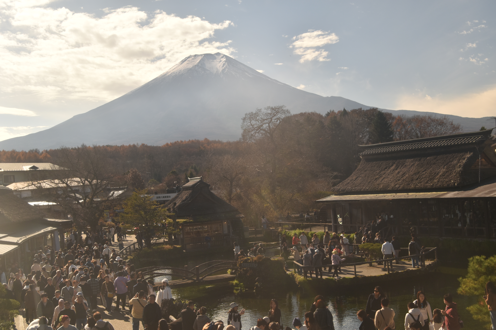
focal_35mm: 46
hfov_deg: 42.3
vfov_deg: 28.9
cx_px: 248
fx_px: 641
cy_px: 165
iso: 200
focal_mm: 31
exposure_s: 1/250
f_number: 8
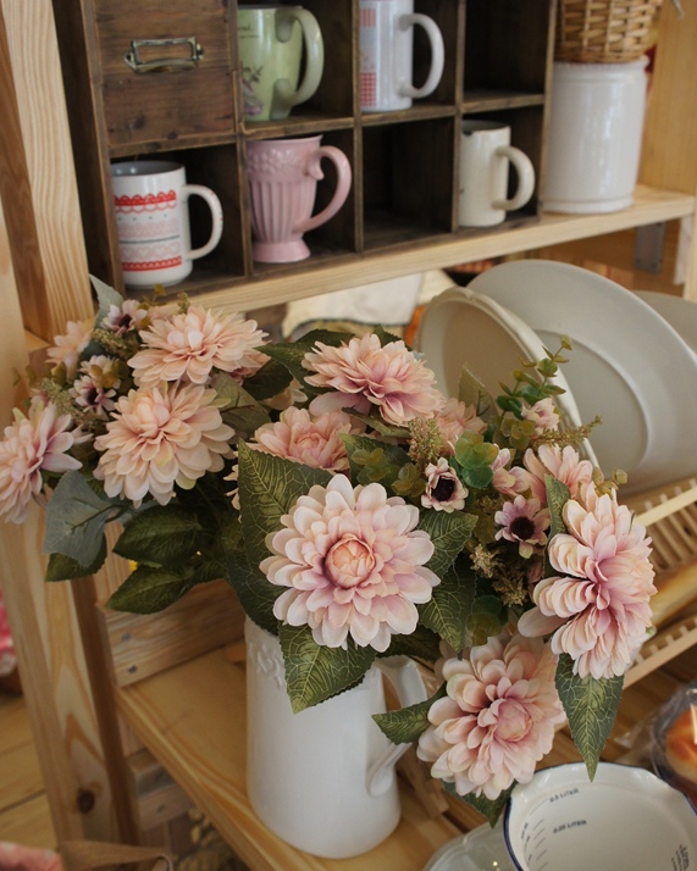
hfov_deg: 38.2
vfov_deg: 46.8
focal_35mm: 39
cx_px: 347
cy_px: 481
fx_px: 1006
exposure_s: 1/40
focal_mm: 22
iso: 800
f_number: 5
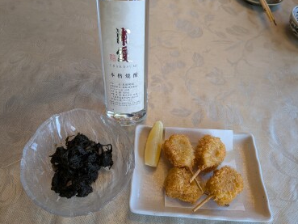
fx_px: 224
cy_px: 110
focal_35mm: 26
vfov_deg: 53.1
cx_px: 146
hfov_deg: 67.3
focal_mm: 4.53
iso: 43
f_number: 1.7
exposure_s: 1/120
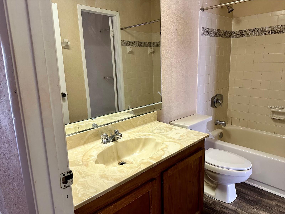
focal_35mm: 24
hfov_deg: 71.6
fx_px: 198
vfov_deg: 56.8
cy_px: 107
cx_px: 142
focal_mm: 6.86
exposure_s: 1/60
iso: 400
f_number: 1.78
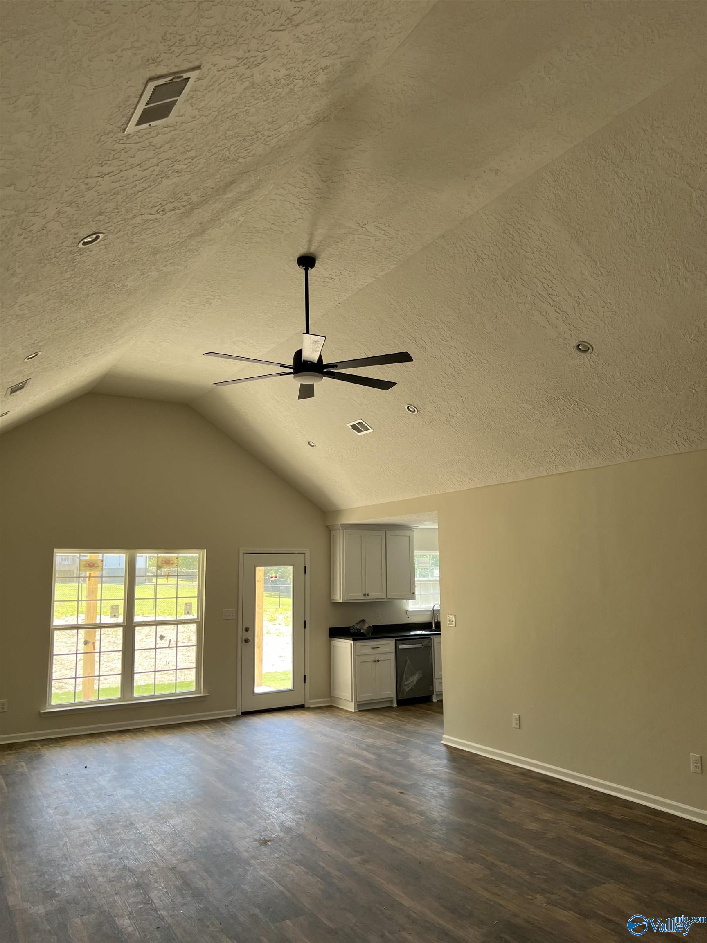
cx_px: 354
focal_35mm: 26
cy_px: 472
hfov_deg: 53.1
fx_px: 708
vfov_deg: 67.3
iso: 64
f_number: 1.5
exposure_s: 1/148
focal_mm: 5.7
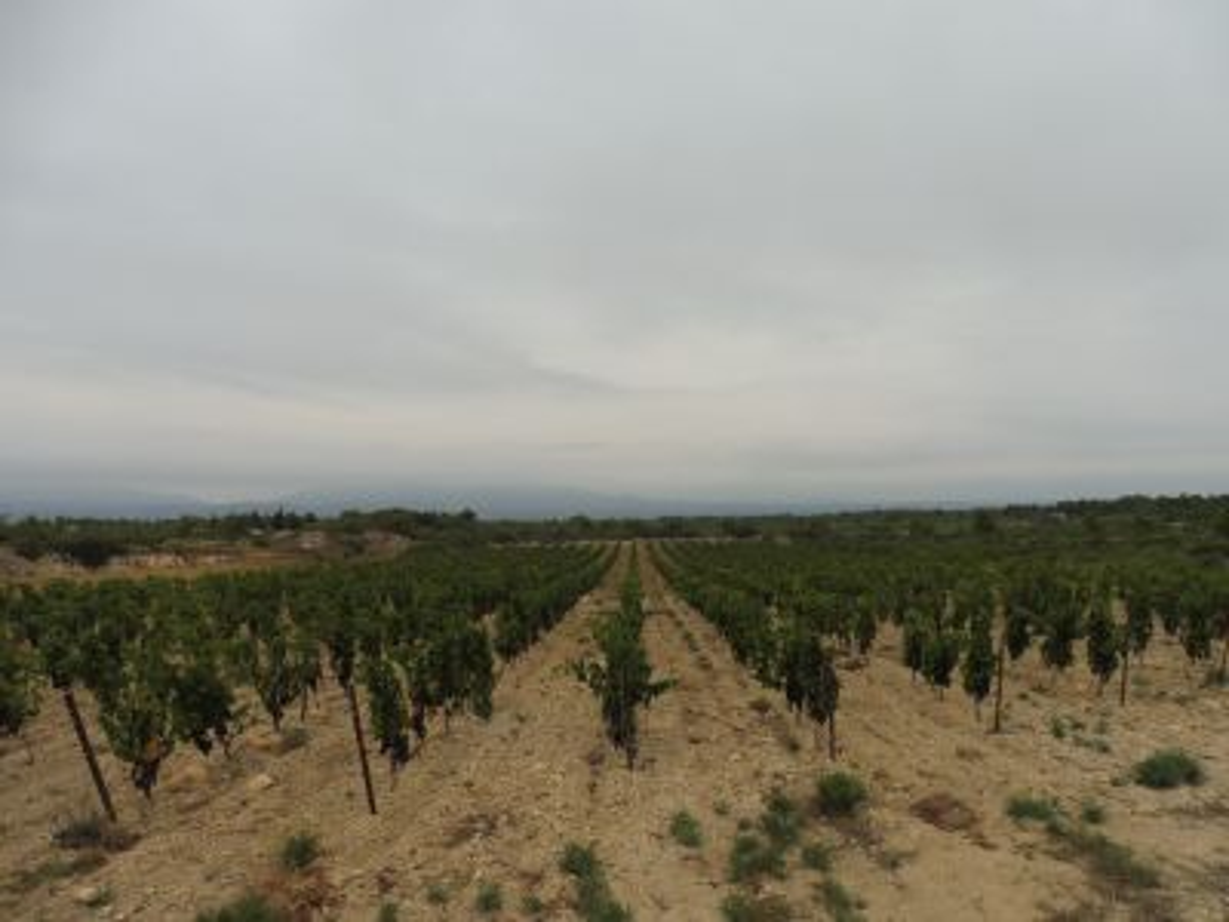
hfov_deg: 71.6
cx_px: 614
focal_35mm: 24
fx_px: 852
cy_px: 461
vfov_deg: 56.8
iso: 100
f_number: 4
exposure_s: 1/160
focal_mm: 4.3
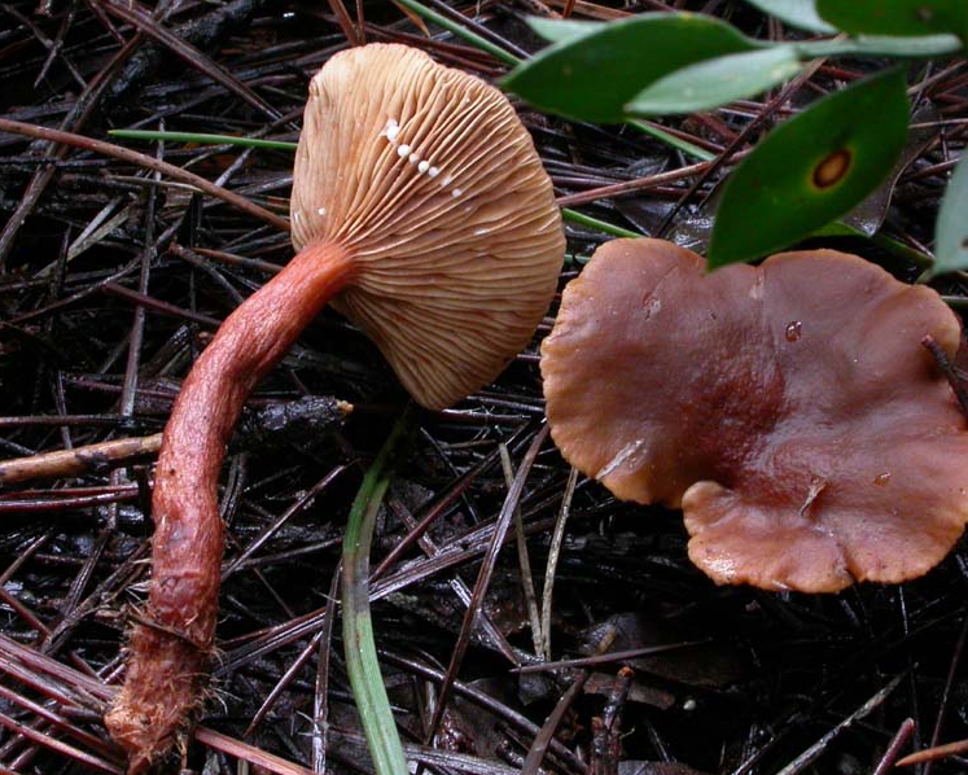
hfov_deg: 20.6
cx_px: 512
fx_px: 2665
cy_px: 388
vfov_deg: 16.5
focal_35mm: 93
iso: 200
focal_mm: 18.4
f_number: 10.6
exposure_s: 1/2
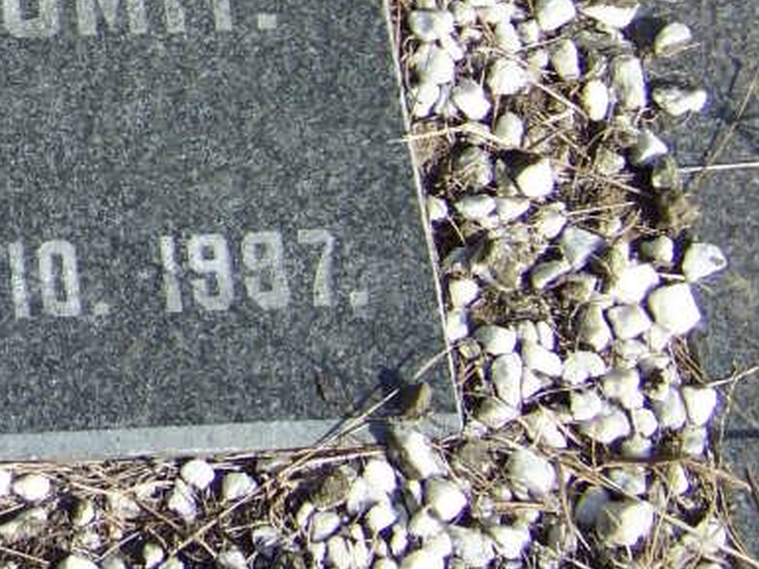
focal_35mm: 152
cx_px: -335
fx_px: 3332
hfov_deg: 12.4
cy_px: 12
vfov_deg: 9.7
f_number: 2.8
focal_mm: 7.6
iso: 64
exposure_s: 1/640
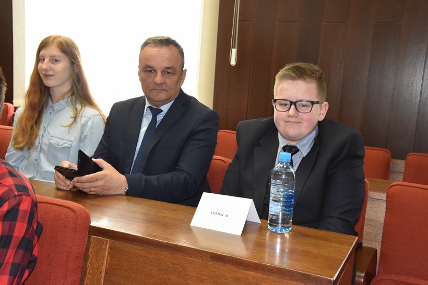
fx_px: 476
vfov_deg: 33.4
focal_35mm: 40
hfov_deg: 48.5
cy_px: 142
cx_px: 214
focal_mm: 40
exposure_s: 1/80
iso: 8000
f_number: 9
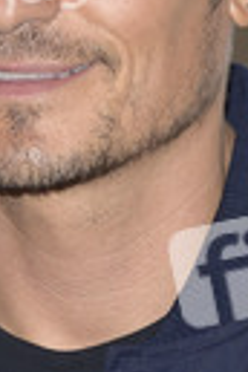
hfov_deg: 2.5
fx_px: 5745
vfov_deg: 3.7
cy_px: 115
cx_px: 56
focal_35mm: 556
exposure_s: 1/250
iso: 320
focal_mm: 180
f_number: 7.1
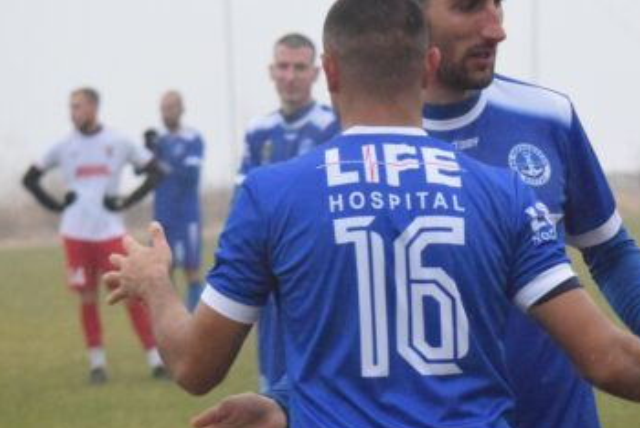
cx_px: 395
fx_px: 4128
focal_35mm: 232
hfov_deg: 8.9
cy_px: 251
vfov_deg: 5.9
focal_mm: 86
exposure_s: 1/640
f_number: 5.6
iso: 12800
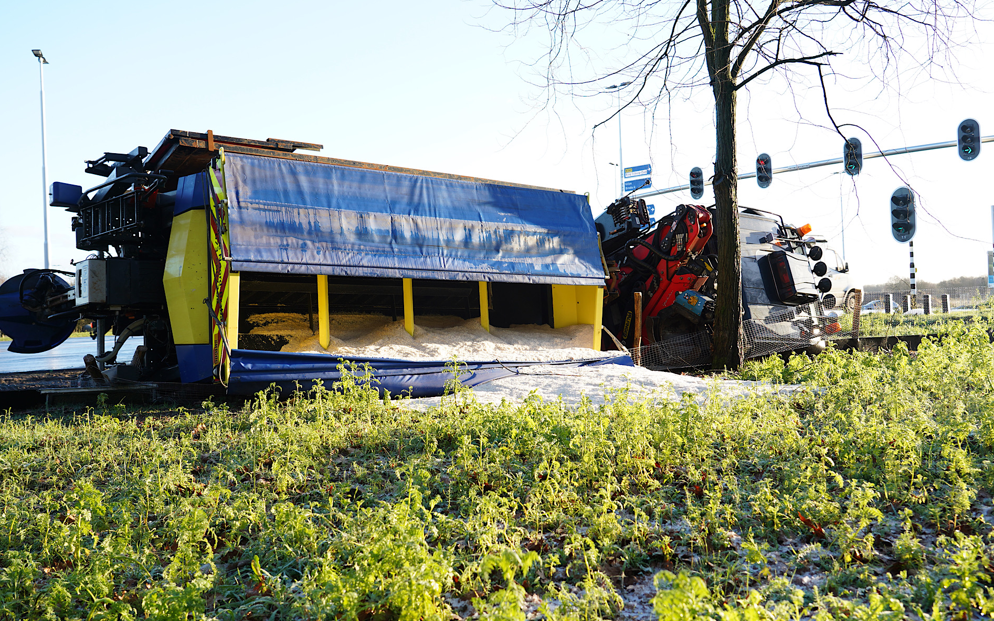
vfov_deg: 40.6
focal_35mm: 31
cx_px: 497
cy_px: 297
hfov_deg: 61.2
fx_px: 840
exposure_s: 1/100
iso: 160
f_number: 5.6
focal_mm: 30
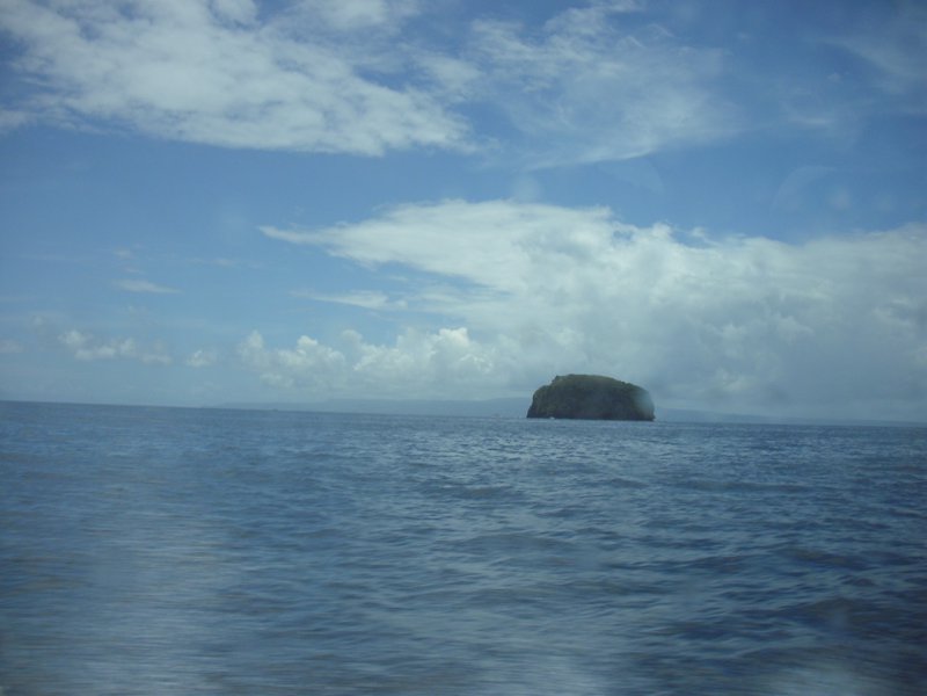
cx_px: 464
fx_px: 1018
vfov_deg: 37.7
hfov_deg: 49.0
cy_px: 348
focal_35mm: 38
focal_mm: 6.2
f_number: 8
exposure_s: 1/250
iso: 100
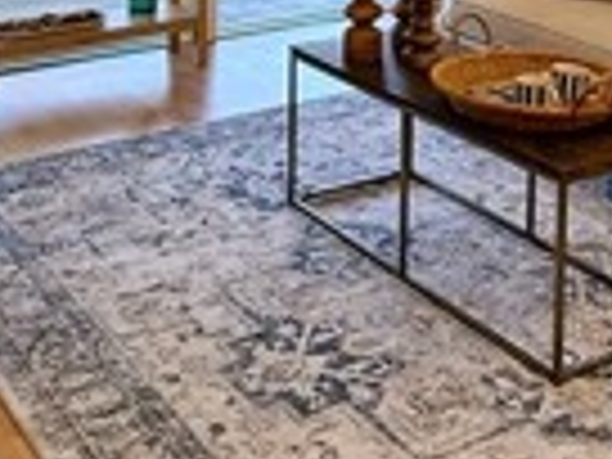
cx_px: 333
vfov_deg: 19.9
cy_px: -184
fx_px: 1167
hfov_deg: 29.4
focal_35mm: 66
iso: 125
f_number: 2.2
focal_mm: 2.22
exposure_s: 1/120
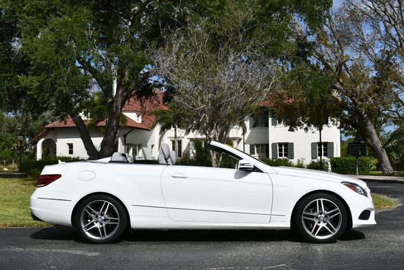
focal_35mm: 48
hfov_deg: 41.1
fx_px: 539
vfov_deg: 28.1
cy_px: 135
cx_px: 202
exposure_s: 1/400
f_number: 10
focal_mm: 24
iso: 100
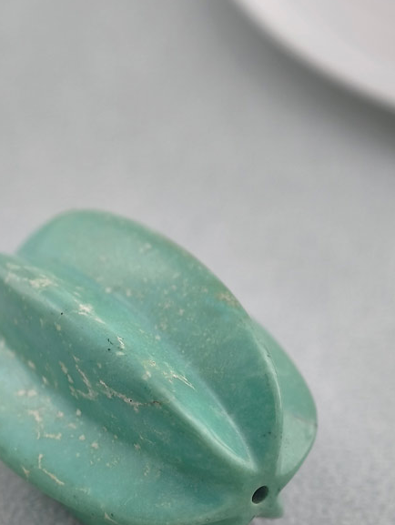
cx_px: 252
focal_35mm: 170
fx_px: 2582
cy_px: 258
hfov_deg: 8.7
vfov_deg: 11.6
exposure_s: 1/160
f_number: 2.67
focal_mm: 22.48
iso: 125
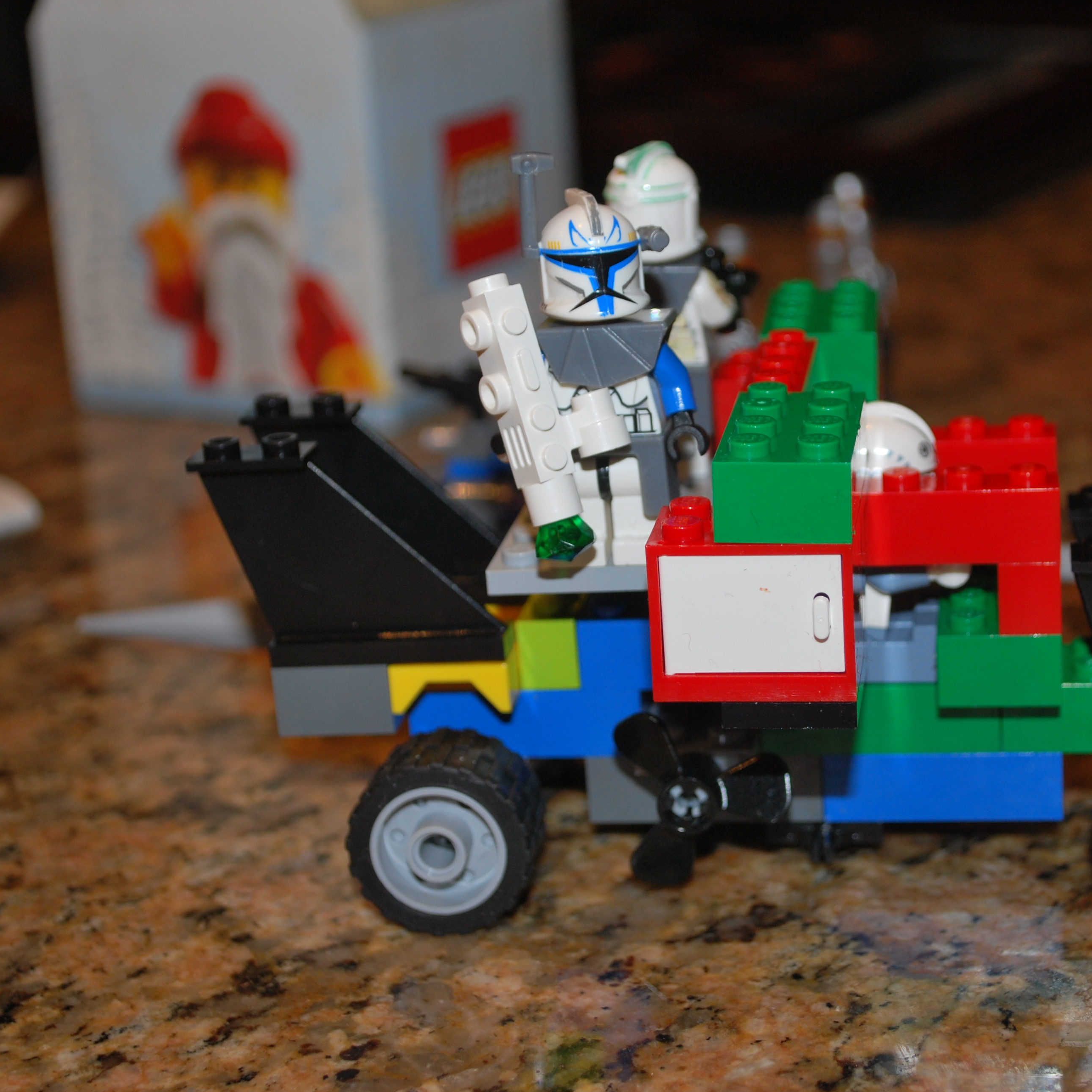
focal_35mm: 73
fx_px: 2605
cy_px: 544
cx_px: 685
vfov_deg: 23.7
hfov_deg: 23.6
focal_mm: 38
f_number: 5.3
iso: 200
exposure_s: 1/60
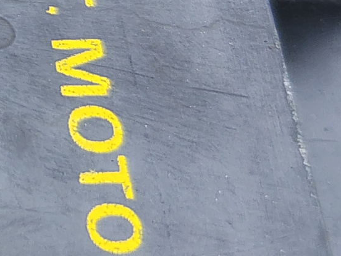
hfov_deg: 9.6
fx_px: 1753
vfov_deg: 8.1
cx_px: -537
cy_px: -150
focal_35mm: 178
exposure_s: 1/203
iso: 100
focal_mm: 5.56
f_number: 1.8
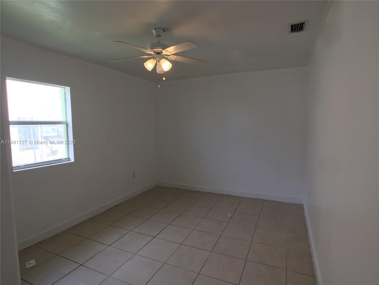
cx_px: 190
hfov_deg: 61.7
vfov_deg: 48.2
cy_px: 142
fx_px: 318
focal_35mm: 29
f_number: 2.2
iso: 50
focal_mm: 4.15
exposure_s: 1/120
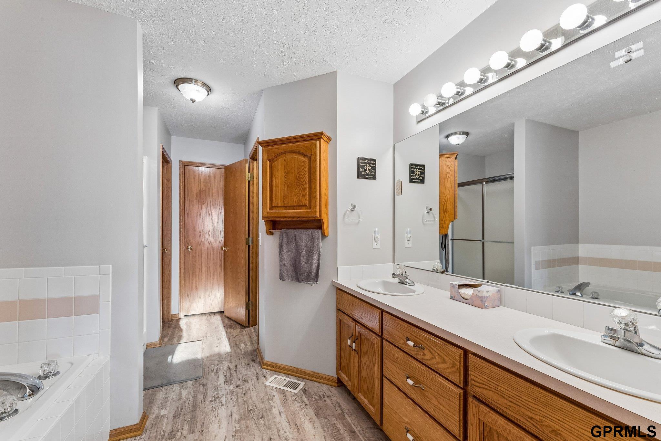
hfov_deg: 104.3
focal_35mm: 14
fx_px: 257
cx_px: 330
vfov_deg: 81.2
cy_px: 220
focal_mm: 14
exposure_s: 1/13
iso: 500
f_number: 6.3
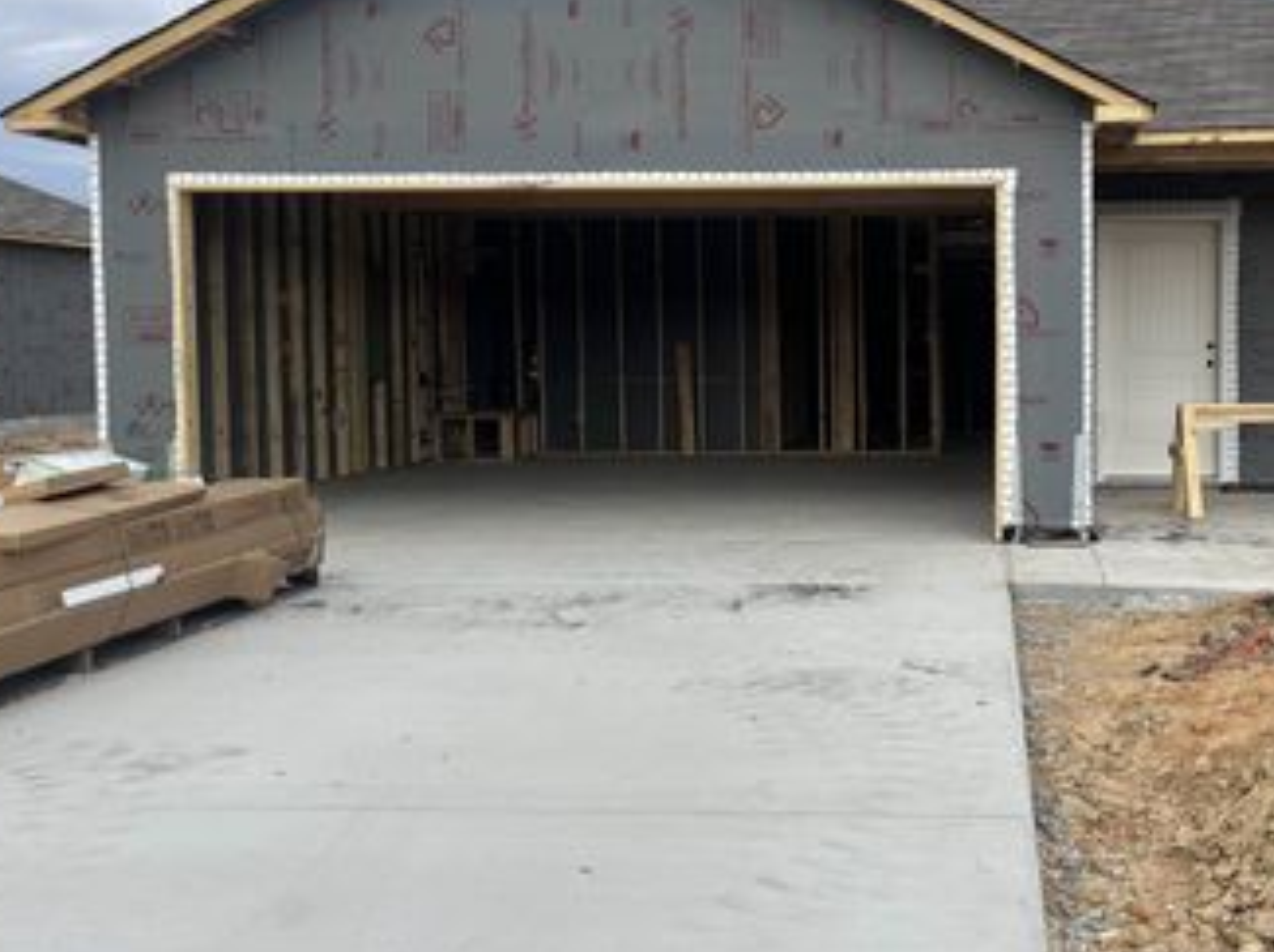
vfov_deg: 35.9
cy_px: 447
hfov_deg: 45.6
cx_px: 921
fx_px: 1471
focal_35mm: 40
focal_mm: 5.1
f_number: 1.6
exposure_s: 1/1862
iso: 50
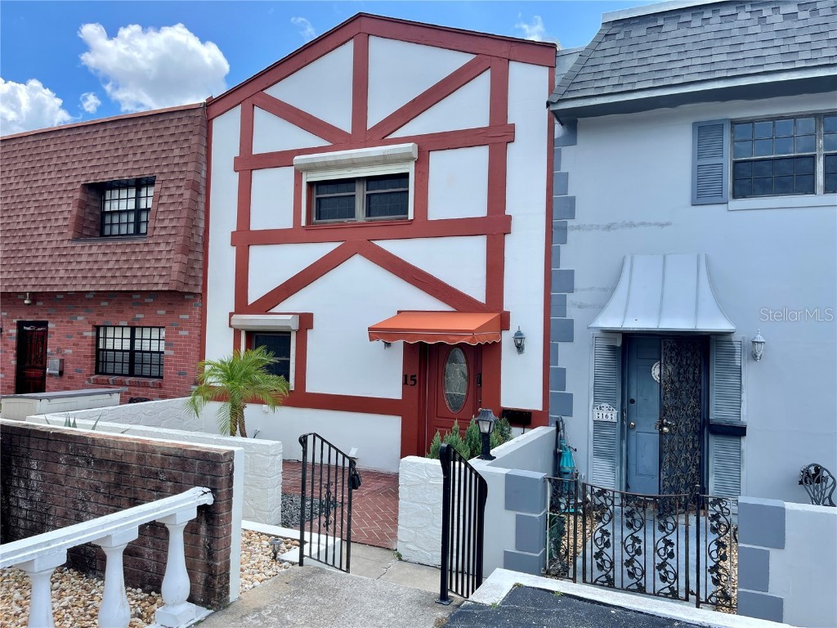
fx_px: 629
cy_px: 314
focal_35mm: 26
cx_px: 418
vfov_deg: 53.1
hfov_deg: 67.3
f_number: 1.6
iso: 32
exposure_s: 1/1339
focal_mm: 5.1
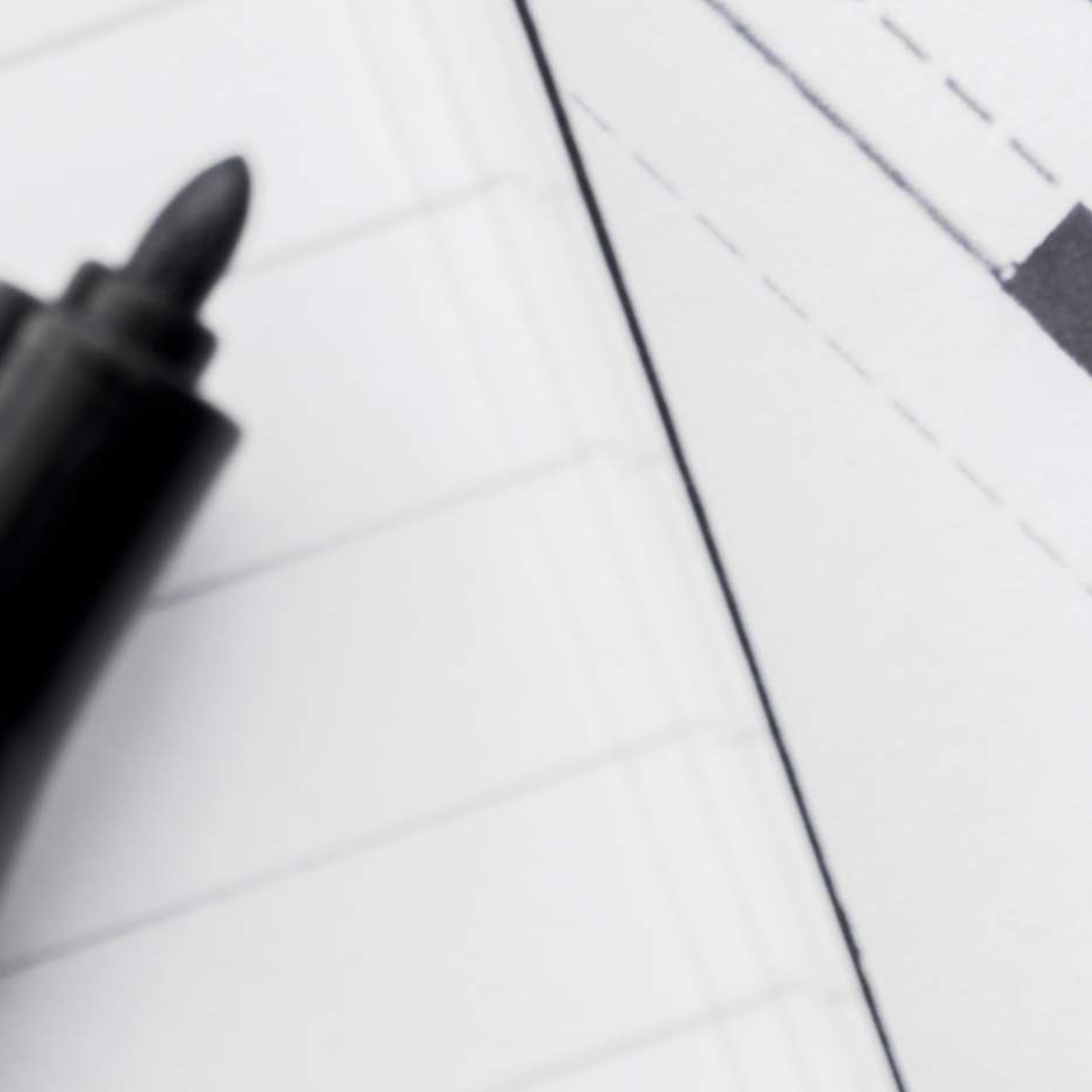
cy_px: 1235
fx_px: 17809
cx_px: 1053
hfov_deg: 3.5
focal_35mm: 499
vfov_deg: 3.5
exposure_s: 1/4
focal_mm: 75
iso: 100
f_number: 8
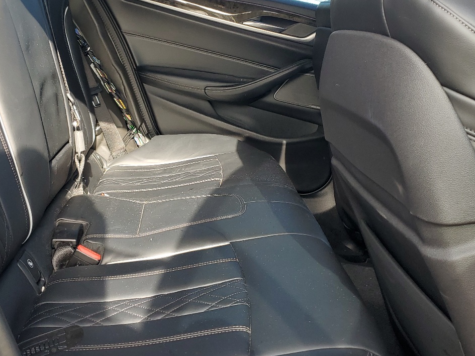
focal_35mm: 44
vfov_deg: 32.8
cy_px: 148
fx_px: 604
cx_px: 202
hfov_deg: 42.8
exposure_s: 1/238
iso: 50
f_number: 1.5
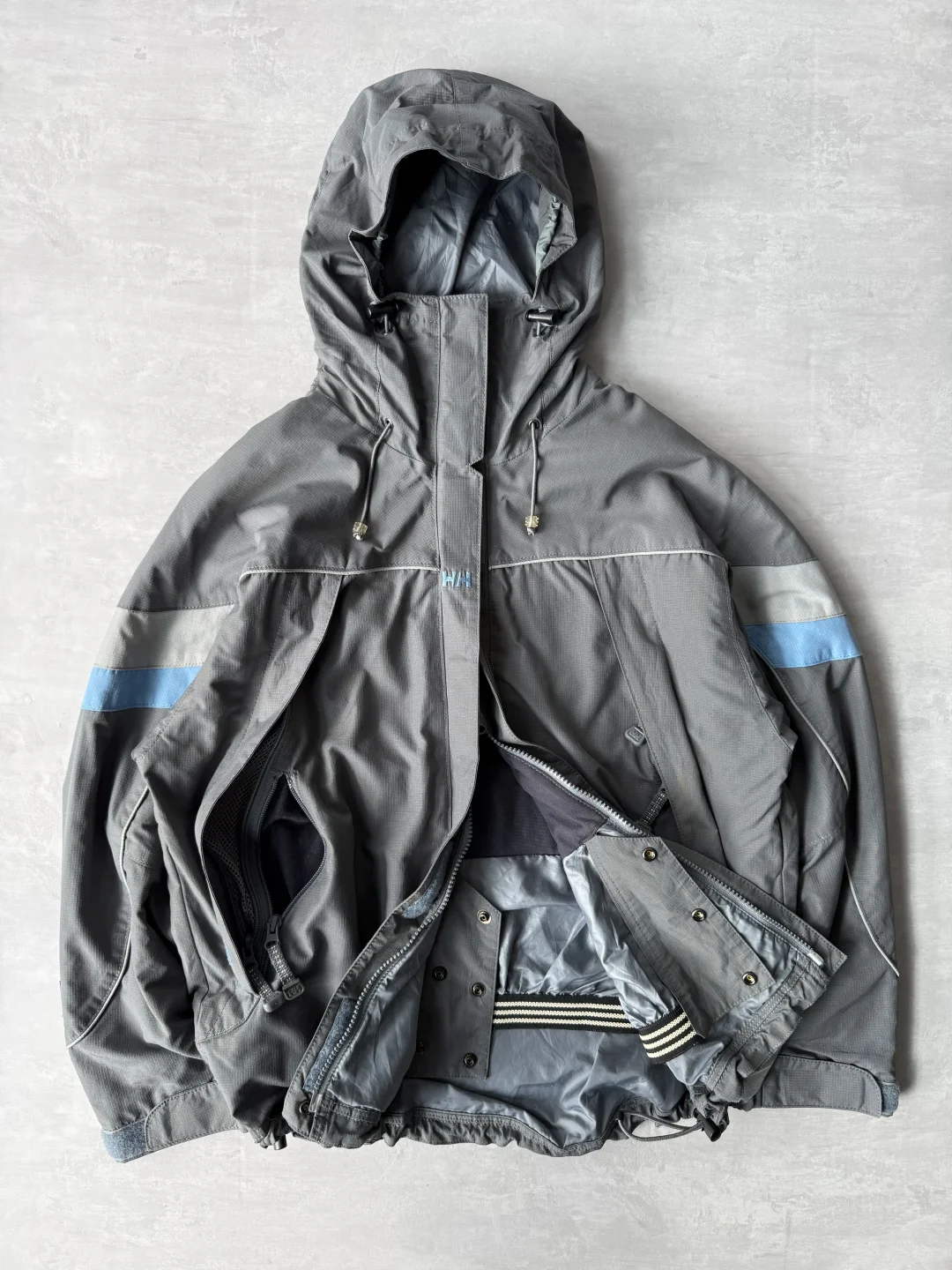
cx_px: 476
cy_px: 635
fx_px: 880
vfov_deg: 71.6
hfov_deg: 56.8
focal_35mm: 24
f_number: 1.78
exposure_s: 1/201
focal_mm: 6.76
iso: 64
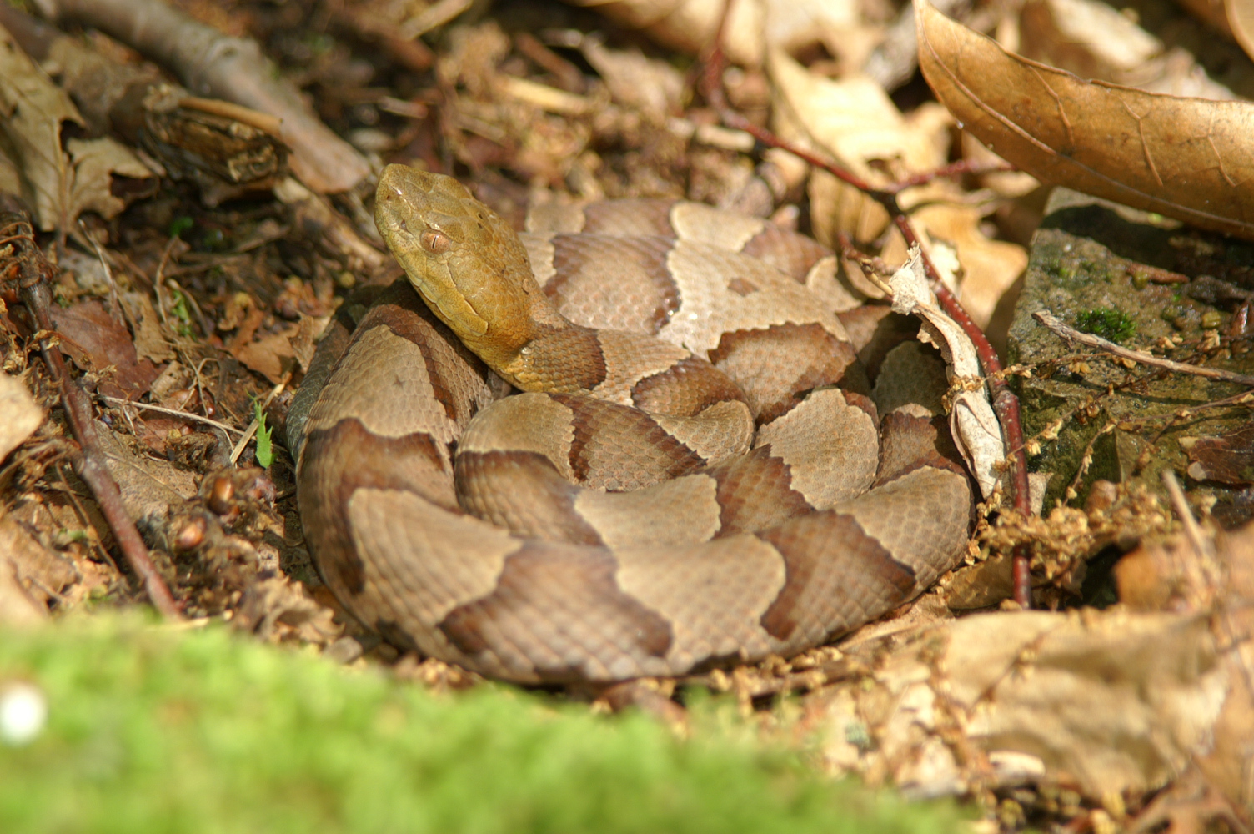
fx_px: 10441
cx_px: 627
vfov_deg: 4.6
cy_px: 417
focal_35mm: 300
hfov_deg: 6.9
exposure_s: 1/160
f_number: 6.3
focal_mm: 200
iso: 160
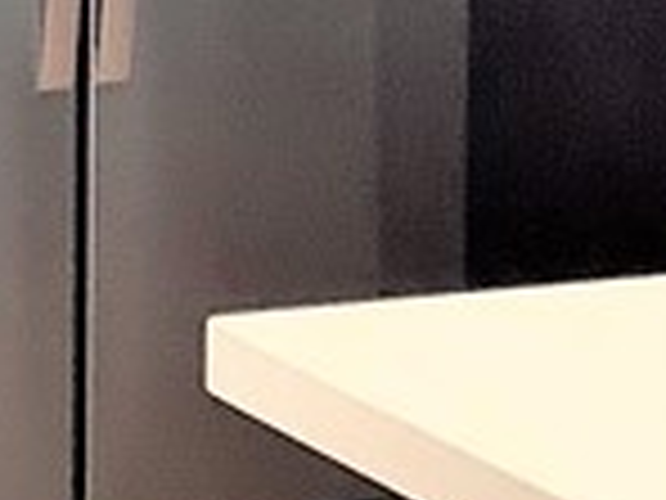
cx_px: 158
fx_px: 4137
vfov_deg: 6.8
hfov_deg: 9.2
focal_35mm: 215
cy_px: -372
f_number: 2.4
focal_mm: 3.3
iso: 160
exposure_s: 1/60
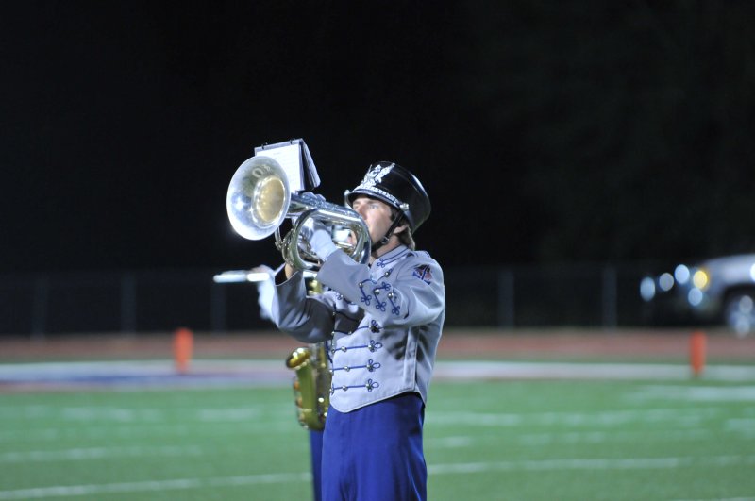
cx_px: 378
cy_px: 250
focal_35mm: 300
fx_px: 6283
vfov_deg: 4.6
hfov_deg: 6.9
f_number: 2.8
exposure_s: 1/100
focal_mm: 200
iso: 1600
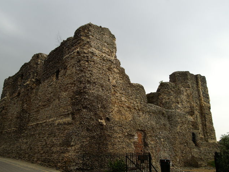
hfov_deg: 62.4
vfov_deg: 48.9
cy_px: 86
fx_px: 189
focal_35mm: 29
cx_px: 107
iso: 400
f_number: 10
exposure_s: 1/125
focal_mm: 17
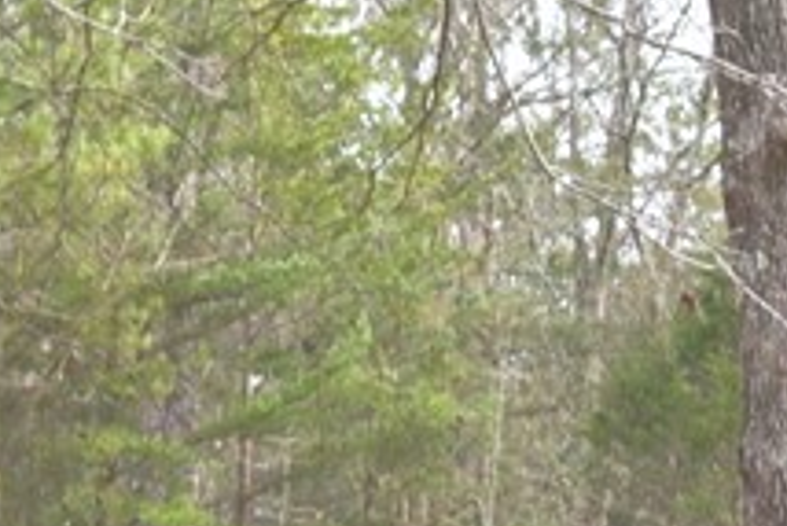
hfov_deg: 6.9
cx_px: 1548
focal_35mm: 289
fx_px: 6322
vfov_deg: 4.8
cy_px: 445
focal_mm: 38
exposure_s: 1/125
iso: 140
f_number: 8
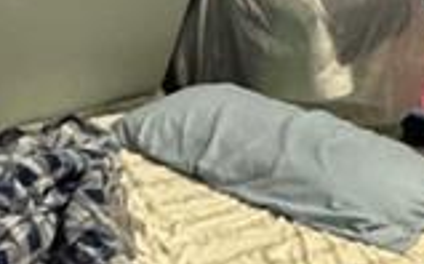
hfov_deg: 16.2
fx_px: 1293
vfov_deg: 11.4
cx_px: -299
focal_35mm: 112
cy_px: -53
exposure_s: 1/60
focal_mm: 2.22
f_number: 2.2
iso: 1000
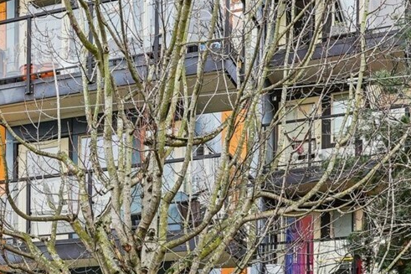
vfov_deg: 16.4
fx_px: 947
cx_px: -82
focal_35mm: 83
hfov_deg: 22.5
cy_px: 122
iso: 200
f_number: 8
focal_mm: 24
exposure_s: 1/125
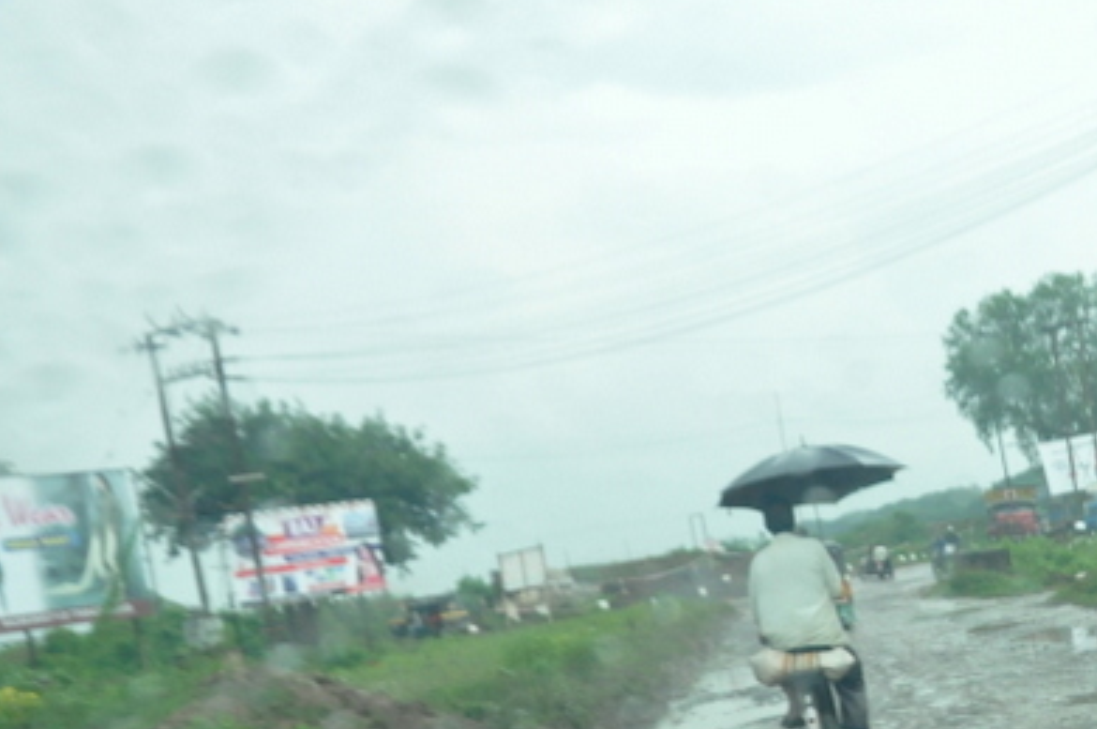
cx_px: 1094
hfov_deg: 24.3
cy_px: 704
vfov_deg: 16.7
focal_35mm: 80
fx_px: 2435
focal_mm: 26
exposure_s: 1/320
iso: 1250
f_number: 9
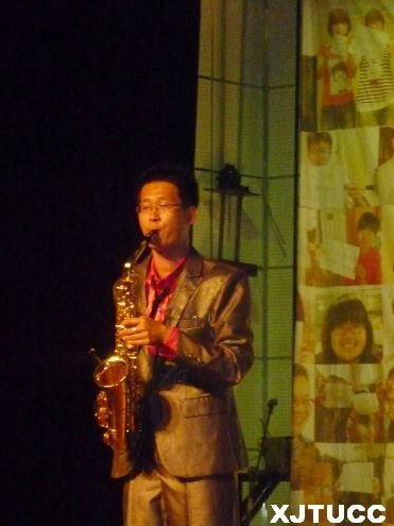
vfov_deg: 10.4
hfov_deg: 7.8
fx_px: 2900
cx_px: 198
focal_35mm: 191
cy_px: 265
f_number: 5.9
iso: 1000
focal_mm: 22
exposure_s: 1/60
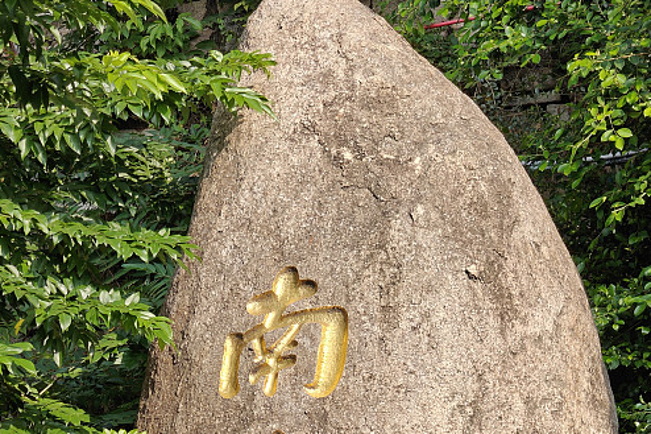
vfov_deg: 11.4
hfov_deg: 17.3
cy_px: 504
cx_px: 263
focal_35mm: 118
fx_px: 2133
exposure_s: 1/292
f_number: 2.6
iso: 50
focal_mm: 13.3
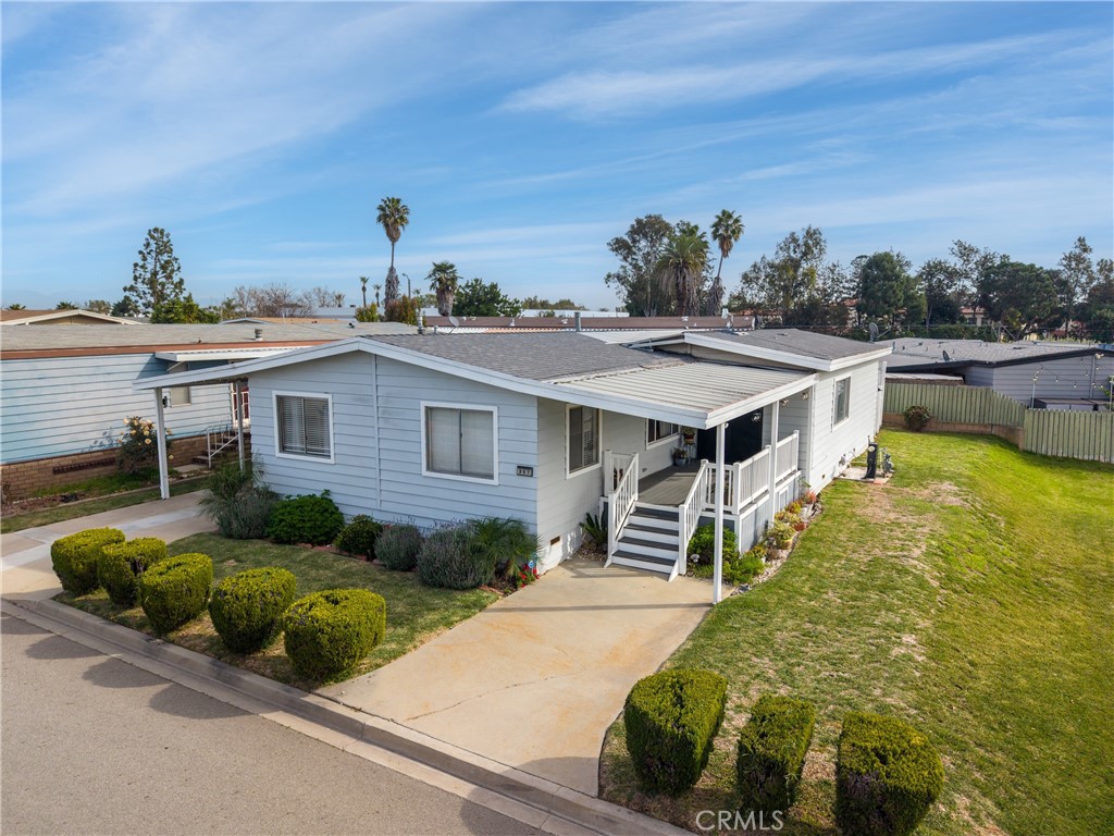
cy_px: 418
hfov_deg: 71.6
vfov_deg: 56.8
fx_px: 772
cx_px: 557
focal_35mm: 24
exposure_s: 1/120
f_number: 1.8
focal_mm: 8.67
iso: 140
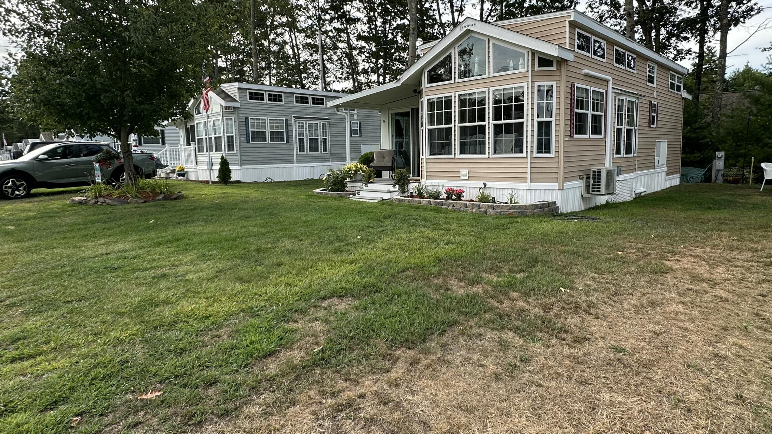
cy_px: 198
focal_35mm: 22
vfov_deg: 51.4
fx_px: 450
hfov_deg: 81.2
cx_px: 396
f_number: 2.2
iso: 40
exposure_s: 1/351
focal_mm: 2.22
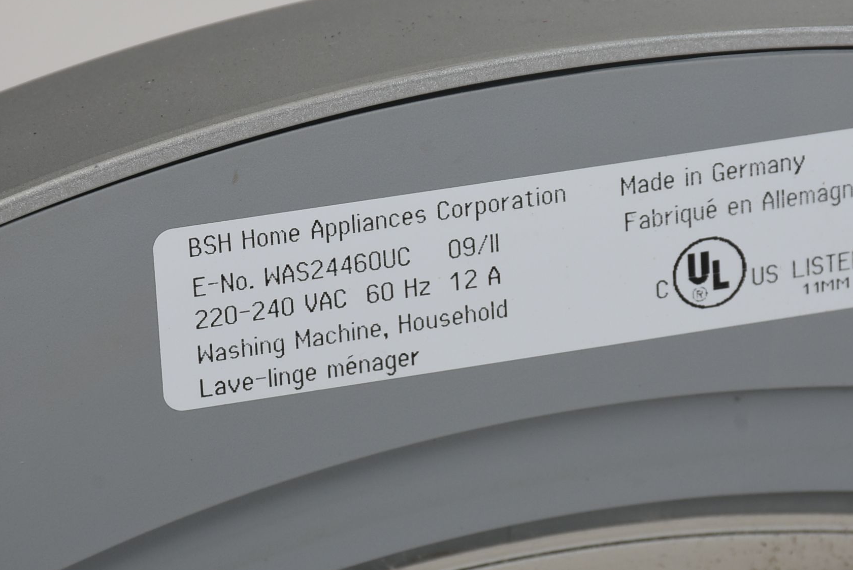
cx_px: 497
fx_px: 8868
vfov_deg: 3.7
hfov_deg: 5.5
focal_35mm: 374
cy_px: 354
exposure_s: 1/200
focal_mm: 140
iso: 200
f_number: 14
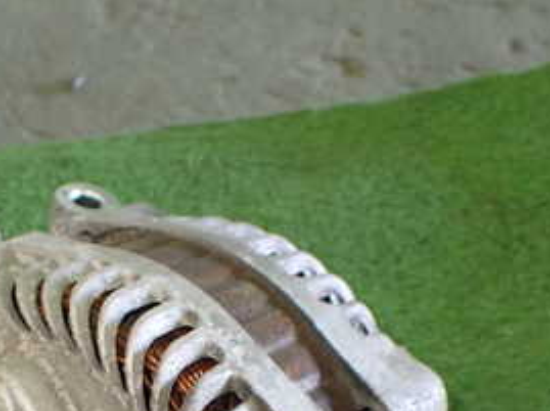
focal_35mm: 67
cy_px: 456
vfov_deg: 20.8
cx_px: 129
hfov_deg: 28.5
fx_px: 1063
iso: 800
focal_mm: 5.4
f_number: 2.3
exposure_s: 1/60
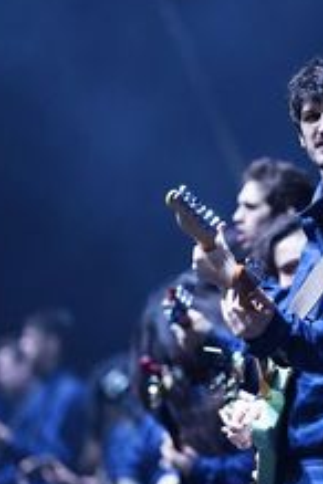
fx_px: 3983
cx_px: 429
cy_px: 252
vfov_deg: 7.0
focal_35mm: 296
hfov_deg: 4.6
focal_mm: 135
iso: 2000
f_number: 1.8
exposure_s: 1/320
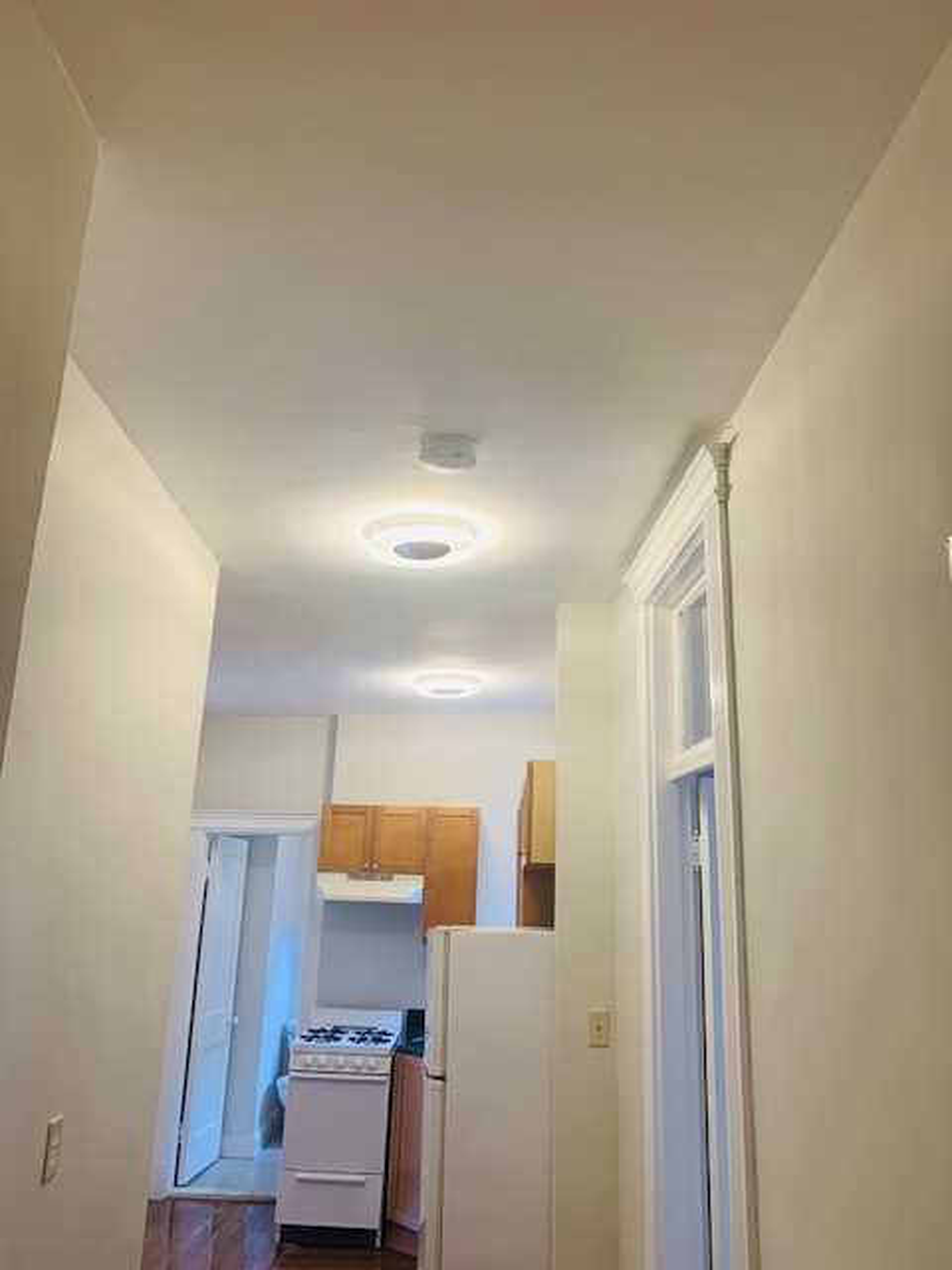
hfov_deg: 53.1
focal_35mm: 26
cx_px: 476
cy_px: 635
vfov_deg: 67.3
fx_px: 953
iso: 64
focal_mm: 4.25
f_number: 1.8
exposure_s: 1/60
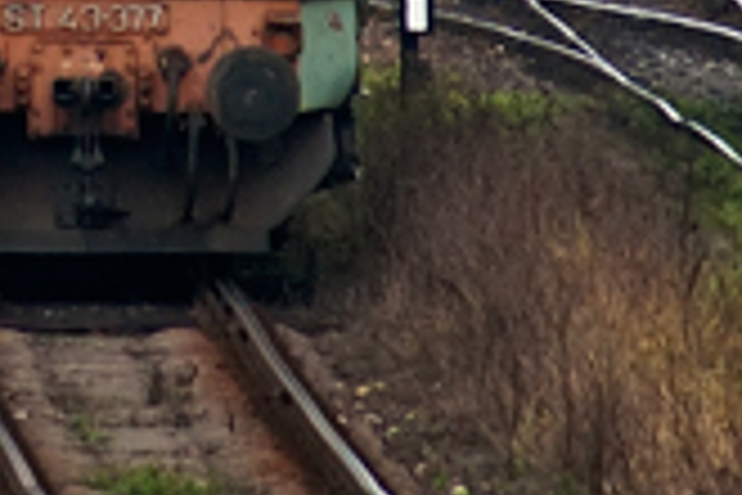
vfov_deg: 0.9
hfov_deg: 1.3
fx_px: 31965
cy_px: -612
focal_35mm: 1551
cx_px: -247
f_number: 9
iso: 200
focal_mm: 190
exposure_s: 1/200
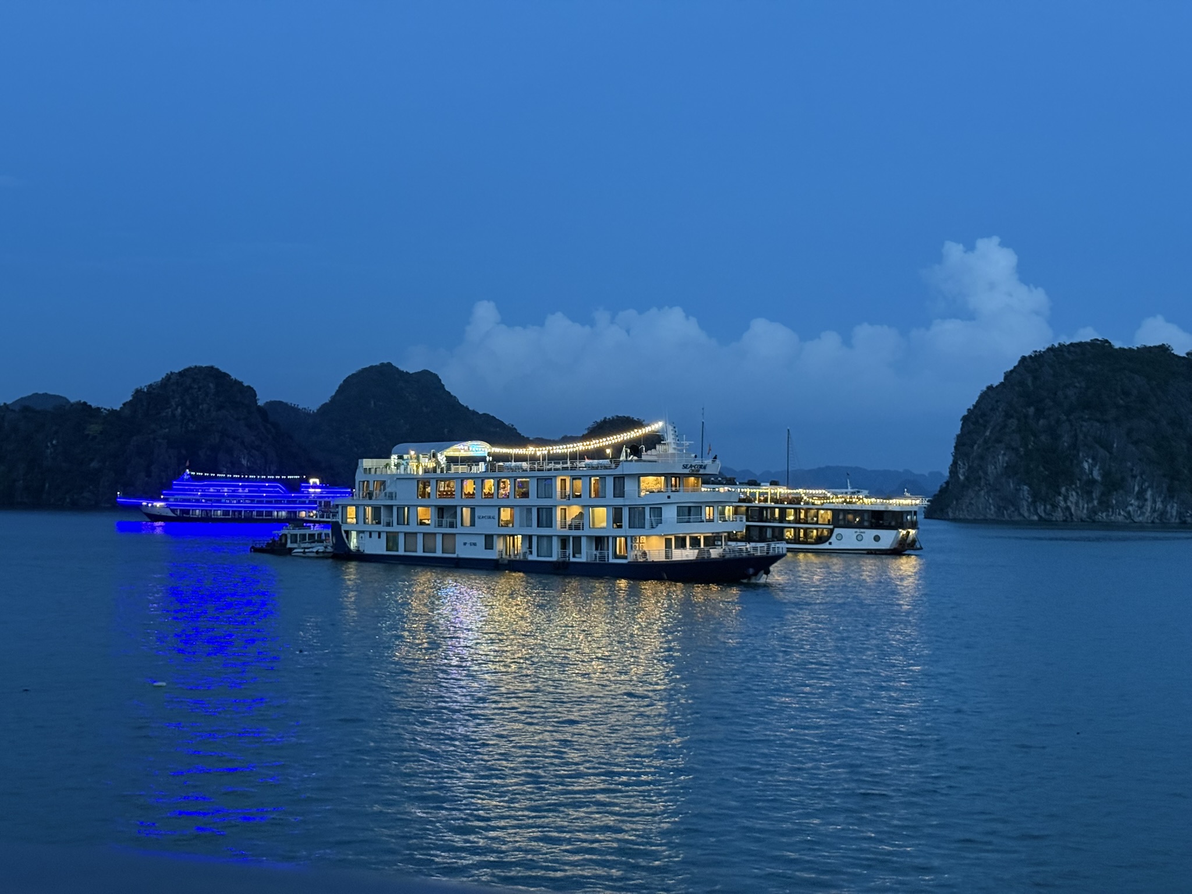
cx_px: 596
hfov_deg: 39.7
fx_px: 1653
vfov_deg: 30.3
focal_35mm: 48
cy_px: 447
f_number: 1.78
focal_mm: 6.76
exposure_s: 1/35
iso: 500
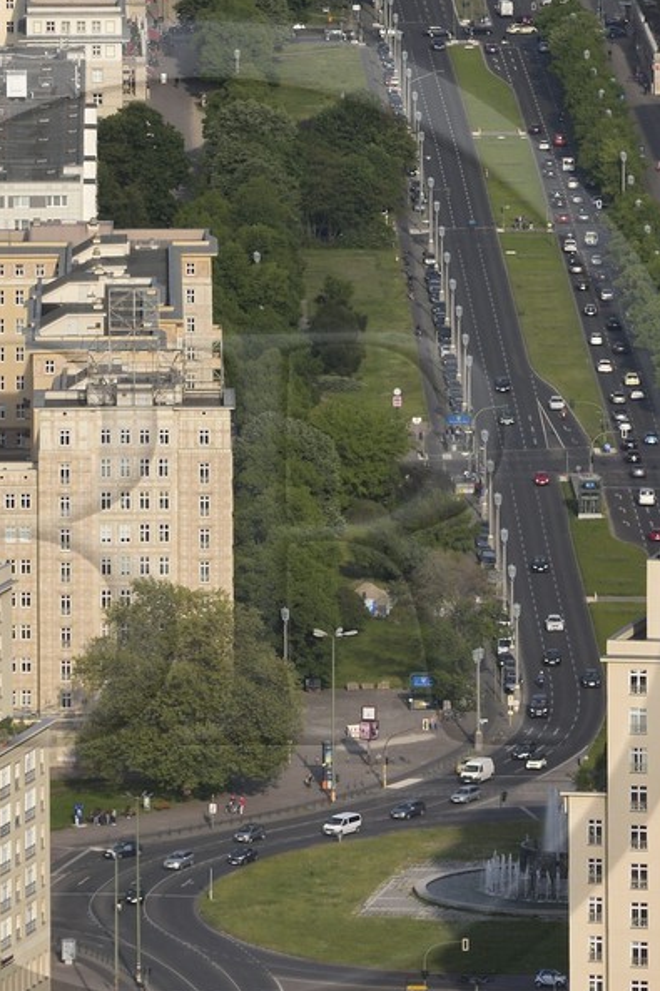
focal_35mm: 486
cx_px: 203
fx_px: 13372
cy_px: 541
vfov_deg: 4.2
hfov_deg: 2.8
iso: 200
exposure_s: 1/200
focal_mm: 180
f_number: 10
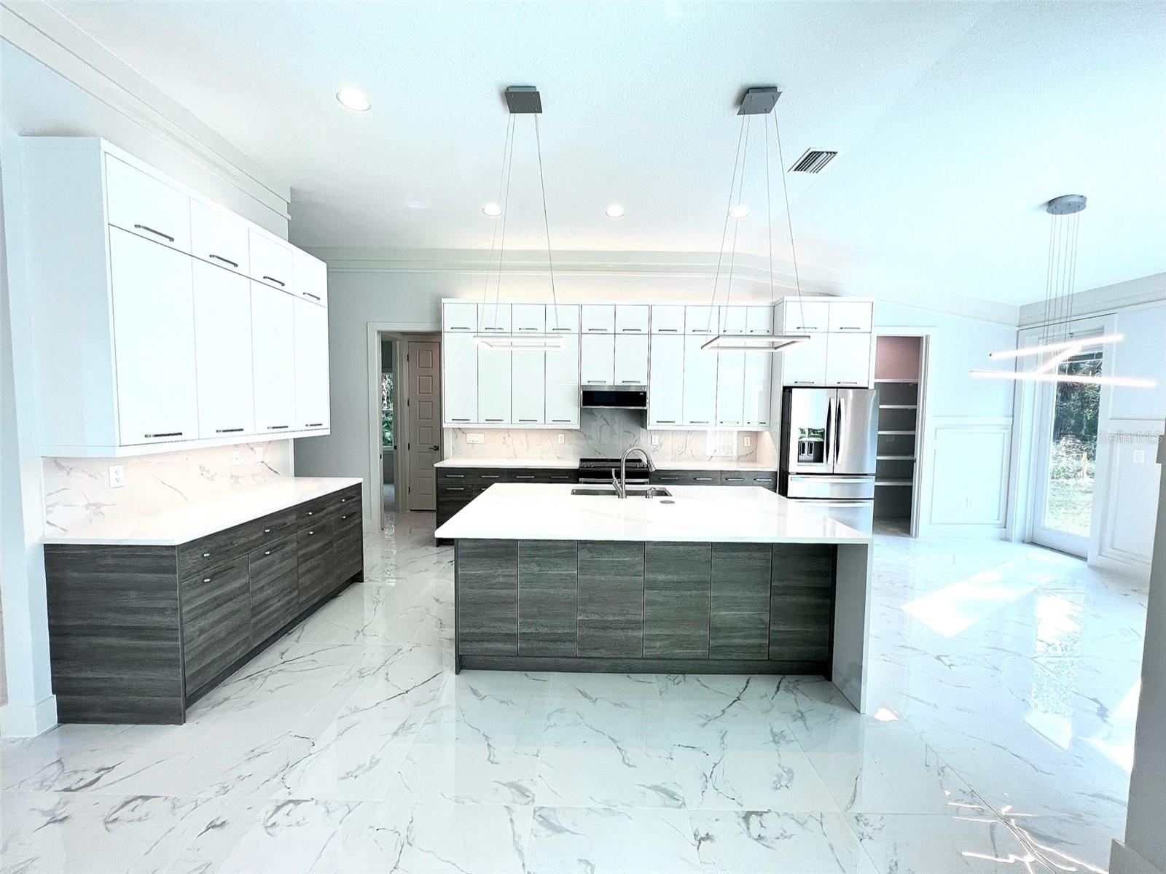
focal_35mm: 13
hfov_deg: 106.2
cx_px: 583
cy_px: 437
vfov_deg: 89.9
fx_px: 438
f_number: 1.8
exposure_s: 1/141
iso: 32
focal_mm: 1.57
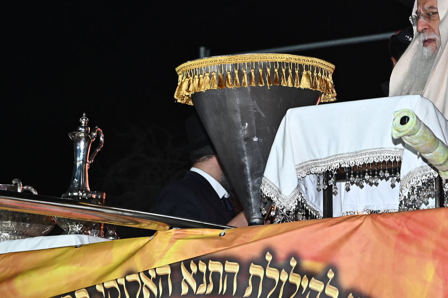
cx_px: 376
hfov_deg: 12.2
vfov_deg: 8.2
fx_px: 2090
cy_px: 59
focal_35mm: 168
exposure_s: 1/160
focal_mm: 100
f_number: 7.1
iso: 1600
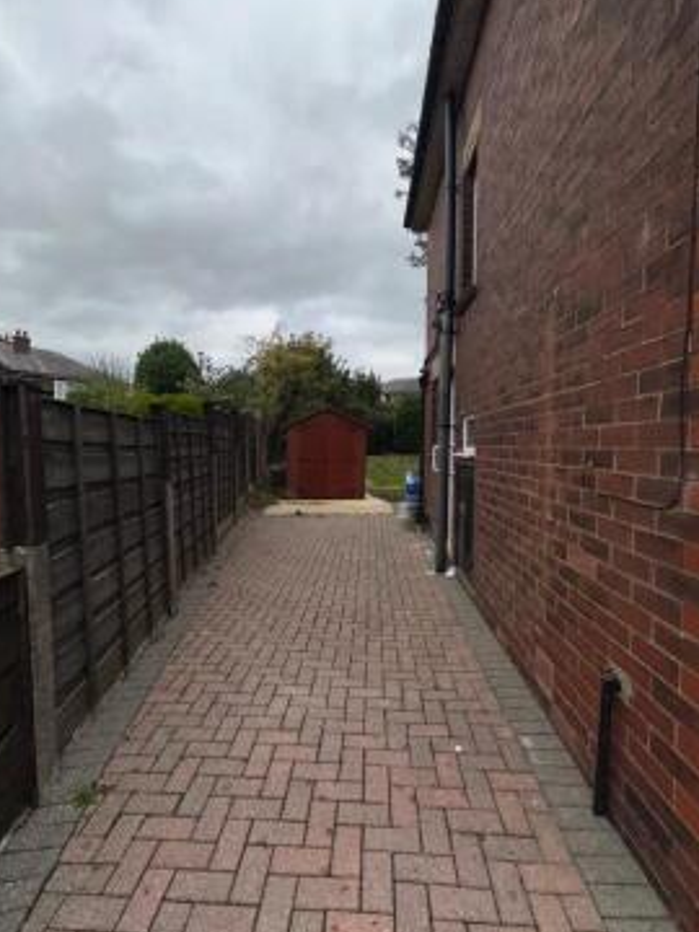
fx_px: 458
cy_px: 462
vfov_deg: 91.0
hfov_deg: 74.7
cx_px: 342
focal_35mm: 17
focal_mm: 2.22
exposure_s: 1/1289
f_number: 2.2
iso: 32
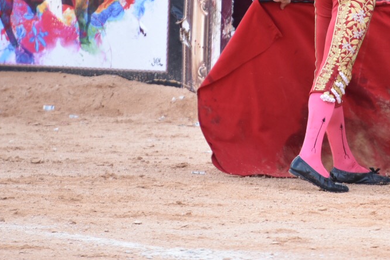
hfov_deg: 2.8
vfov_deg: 1.9
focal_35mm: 731
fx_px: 7917
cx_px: 395
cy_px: -17
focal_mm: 300
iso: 800
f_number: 5.6
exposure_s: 1/400
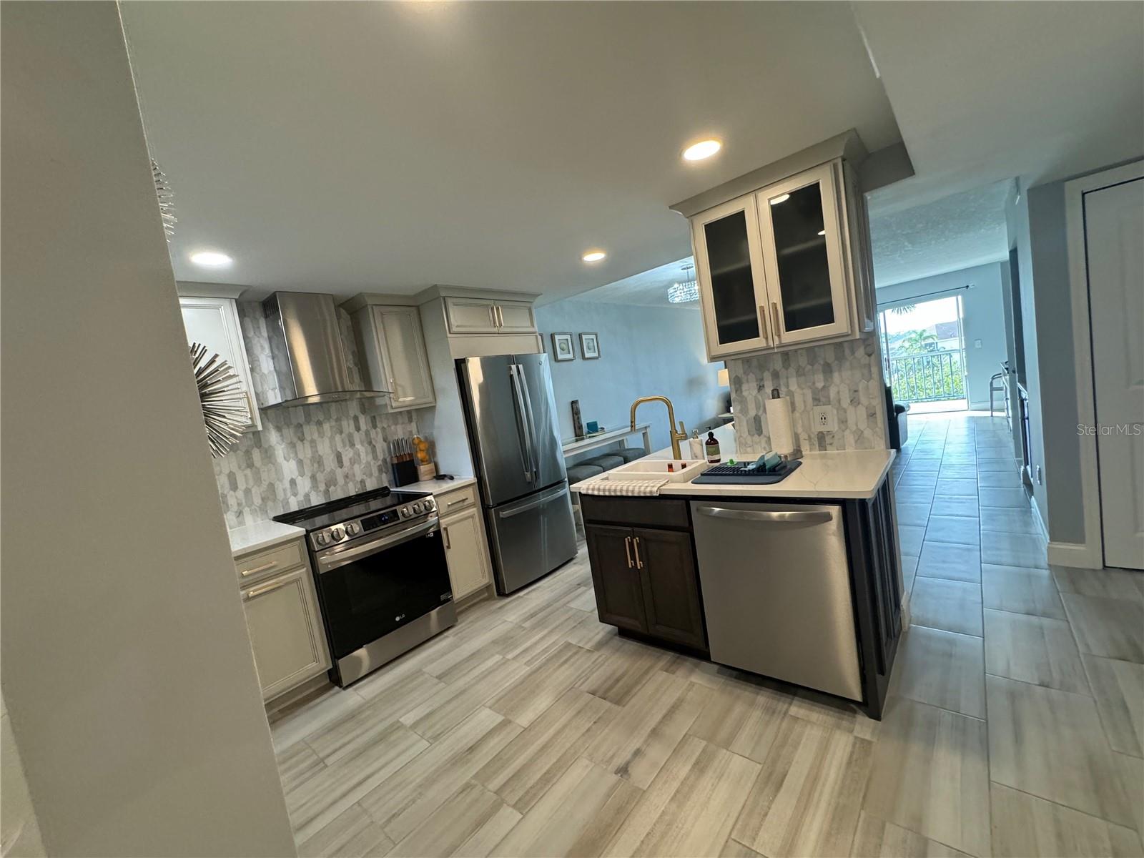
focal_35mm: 14
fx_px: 463
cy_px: 429
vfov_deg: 85.7
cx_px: 572
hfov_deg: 102.1
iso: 320
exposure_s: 1/120
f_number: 2.2
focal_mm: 2.22
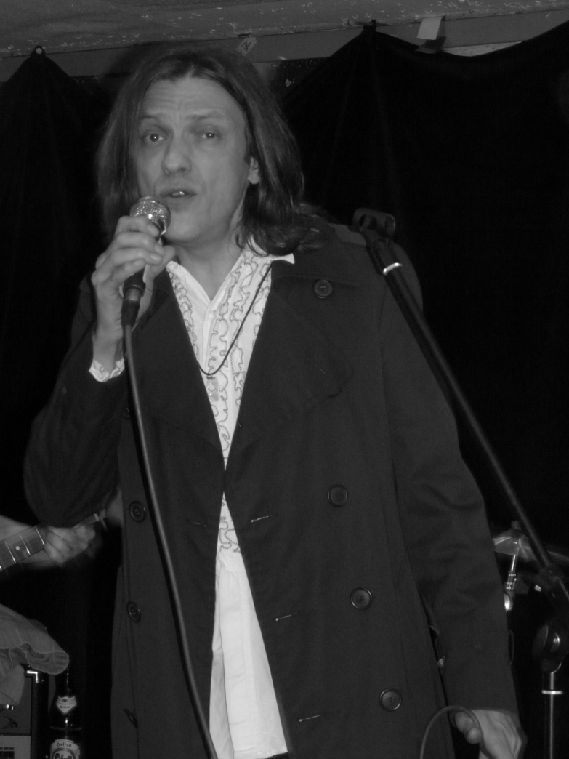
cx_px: 284
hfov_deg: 14.0
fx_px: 2323
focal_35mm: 106
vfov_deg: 18.5
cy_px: 380
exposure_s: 1/8
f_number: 3.6
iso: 400
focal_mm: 17.5
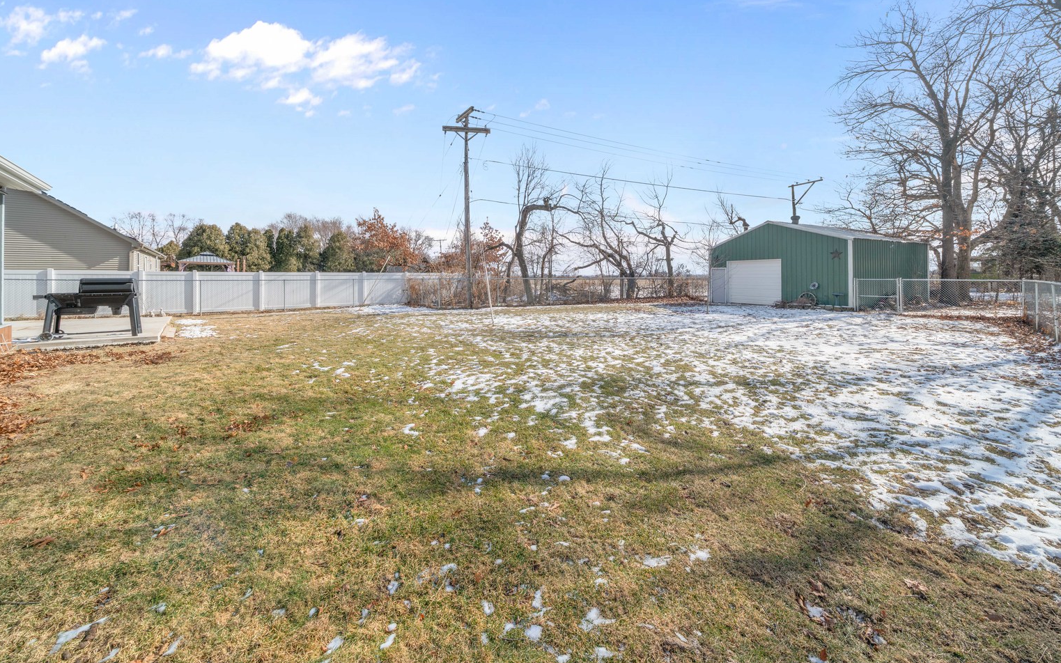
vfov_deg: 82.5
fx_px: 376
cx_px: 537
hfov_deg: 109.4
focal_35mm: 13
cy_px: 292
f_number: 11
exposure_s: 1/80
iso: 100
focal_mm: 12
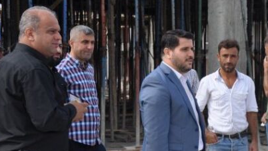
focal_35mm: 112
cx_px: 303
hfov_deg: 18.3
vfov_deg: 10.8
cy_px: 114
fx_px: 796
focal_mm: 28
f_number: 4
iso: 200
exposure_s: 1/1000
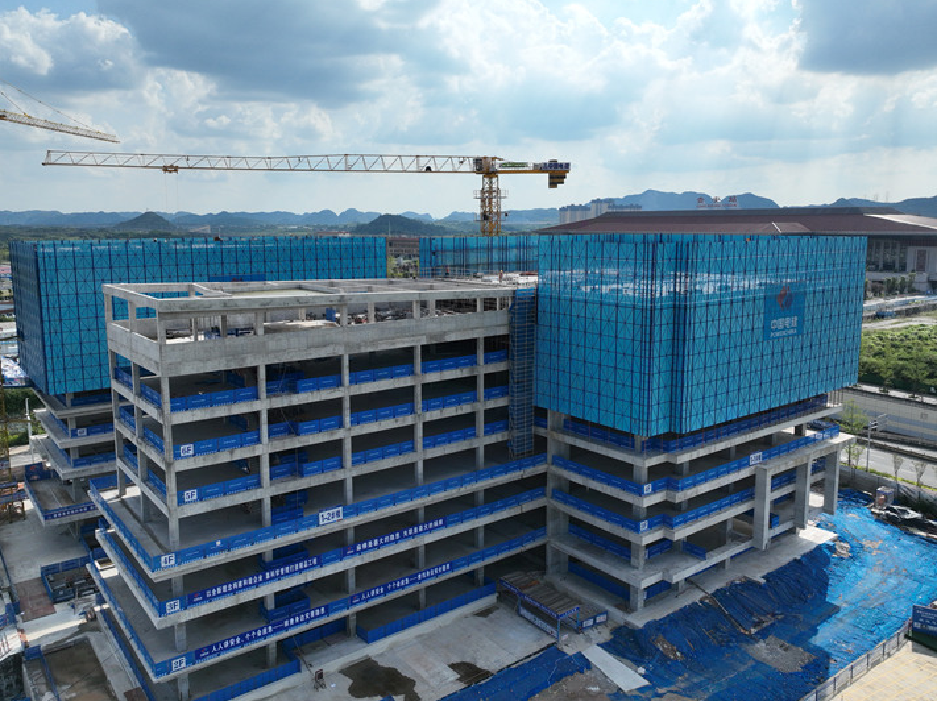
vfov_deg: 51.3
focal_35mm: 27
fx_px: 730
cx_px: 452
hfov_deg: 65.3
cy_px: 327
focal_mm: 12.3
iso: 230
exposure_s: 1/4000
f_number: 2.8
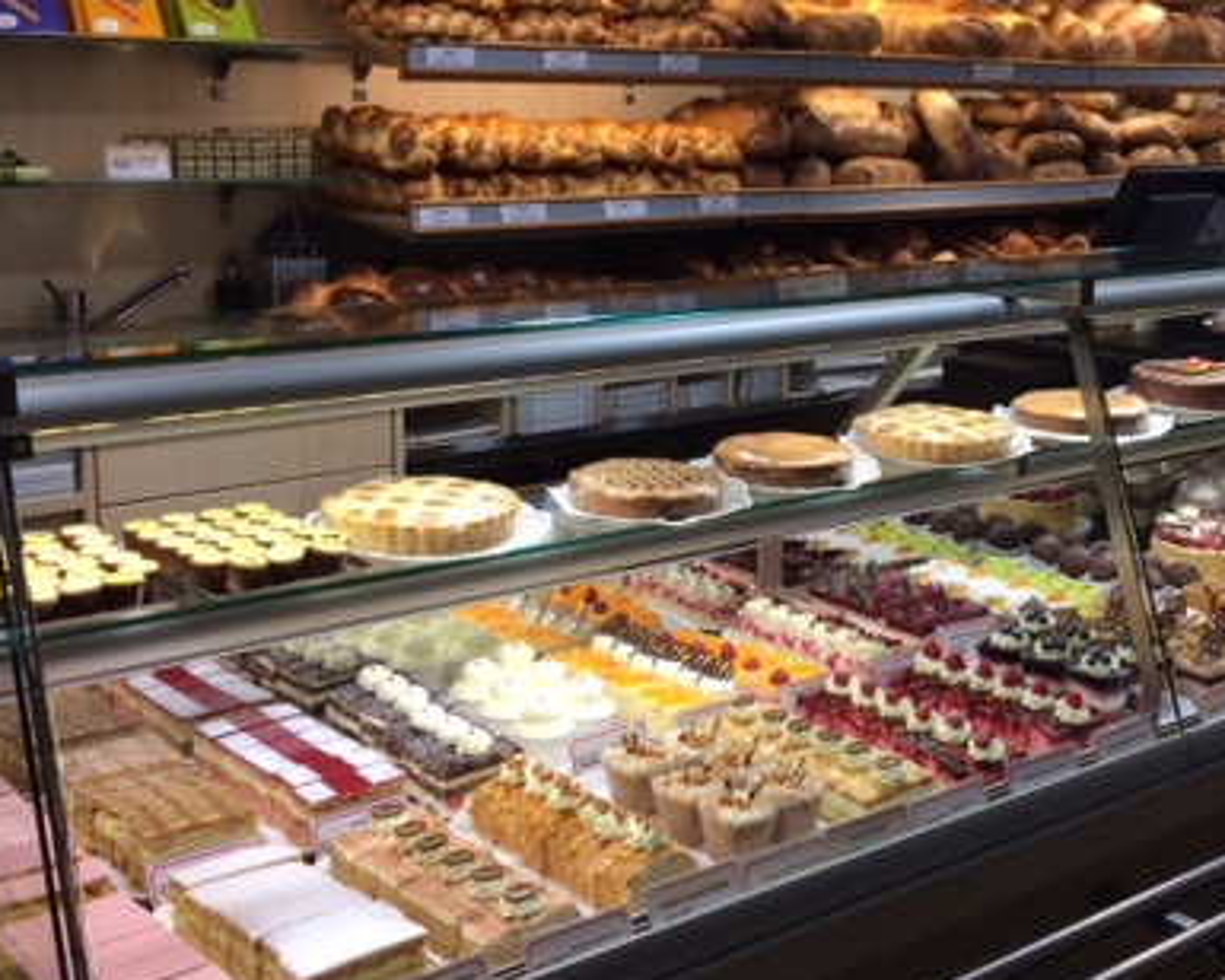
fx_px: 1704
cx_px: 780
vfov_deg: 32.0
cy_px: 407
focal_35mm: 47
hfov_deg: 39.2
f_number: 2.2
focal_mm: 4.15
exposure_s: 1/100
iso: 50
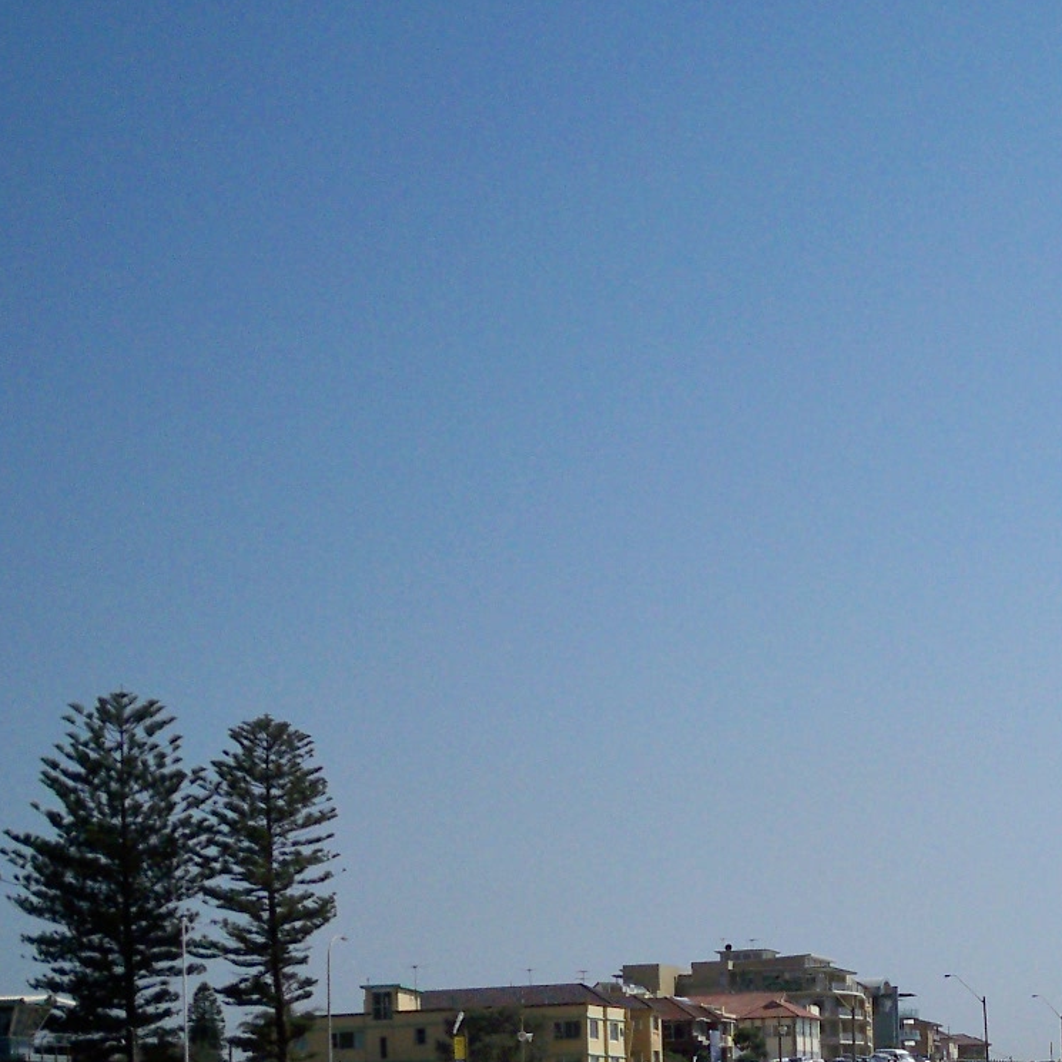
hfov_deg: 19.2
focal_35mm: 85
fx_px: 2950
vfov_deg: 19.7
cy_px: 1086
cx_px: 1289
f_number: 8.7
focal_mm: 6.3
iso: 100
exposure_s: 1/640
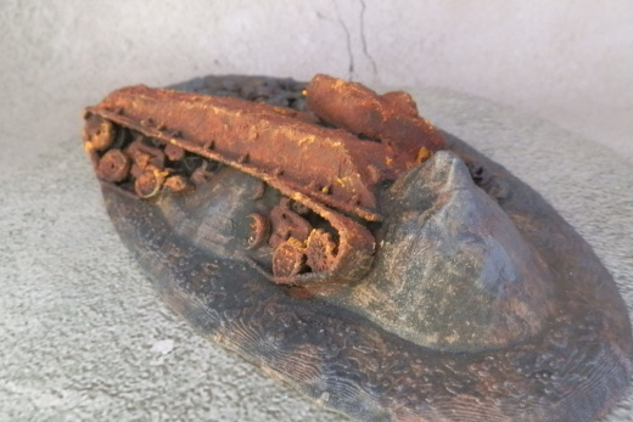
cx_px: 316
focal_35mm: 30
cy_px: 215
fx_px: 528
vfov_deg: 43.6
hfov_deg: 61.9
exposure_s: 1/60
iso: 400
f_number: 3.1
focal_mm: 5
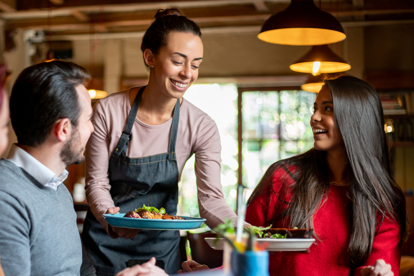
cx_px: 167
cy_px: 175
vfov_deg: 20.0
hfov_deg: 29.6
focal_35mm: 68
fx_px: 782
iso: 320
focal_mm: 50
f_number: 1.8
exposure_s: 1/125
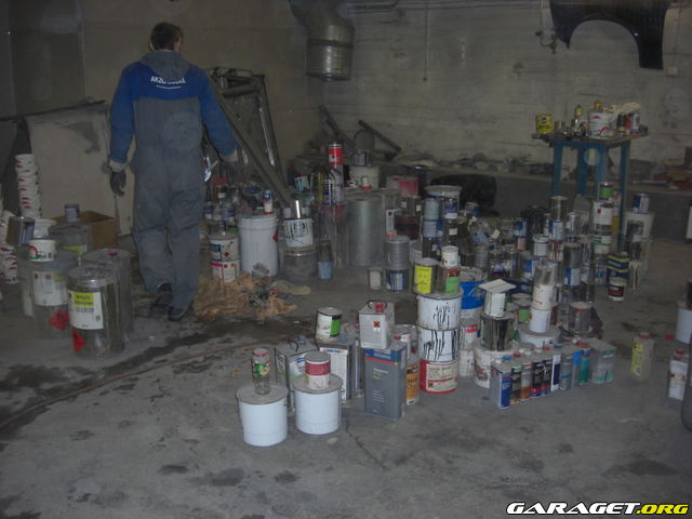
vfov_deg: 37.7
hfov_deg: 49.0
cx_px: 346
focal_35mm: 38
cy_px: 260
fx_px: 760
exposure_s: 1/60
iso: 200
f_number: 2.8
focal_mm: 7.9
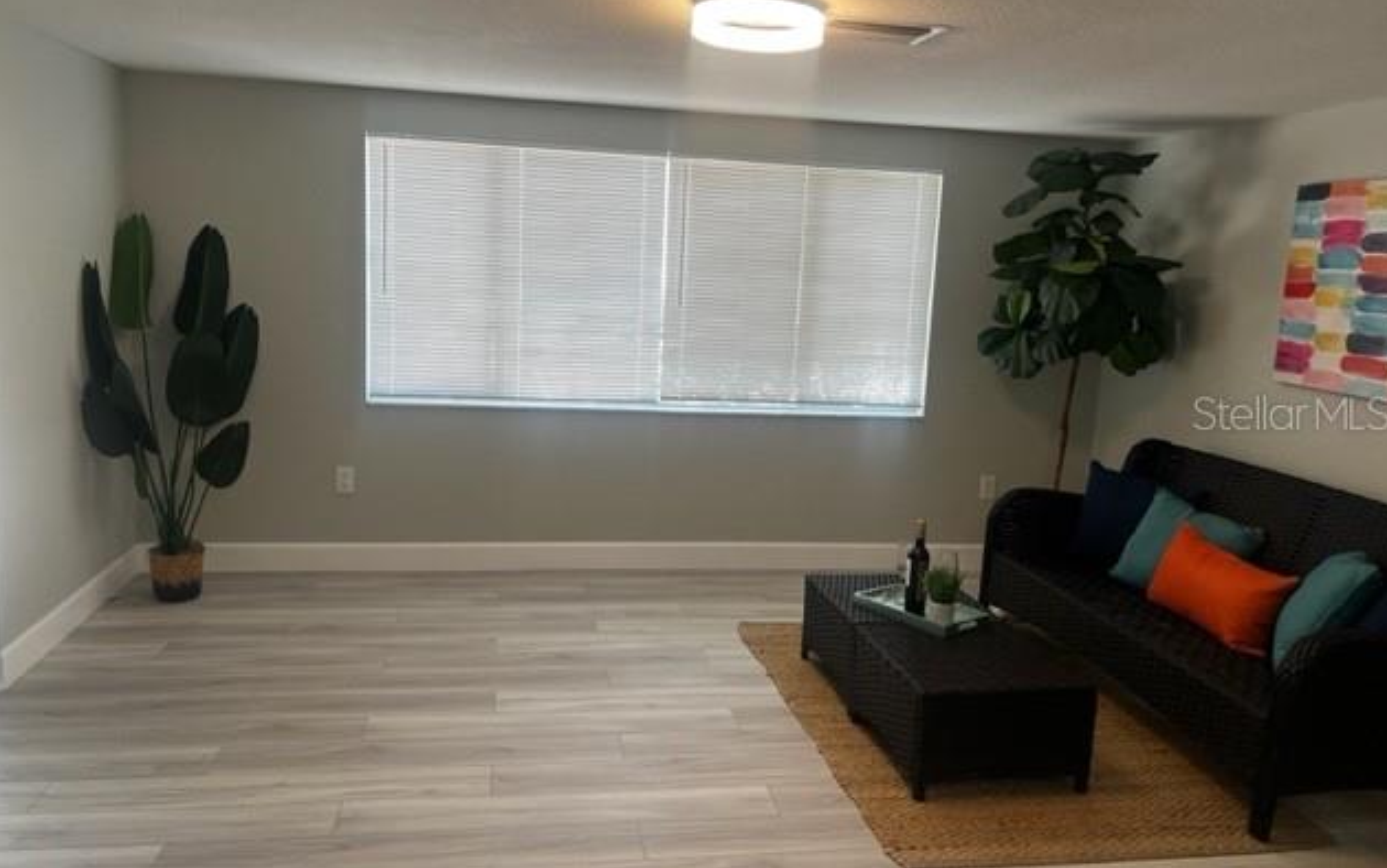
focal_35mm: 28
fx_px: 1059
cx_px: 696
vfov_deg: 44.5
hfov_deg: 66.5
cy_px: 412
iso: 64
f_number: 1.5
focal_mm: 5.7
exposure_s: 1/120
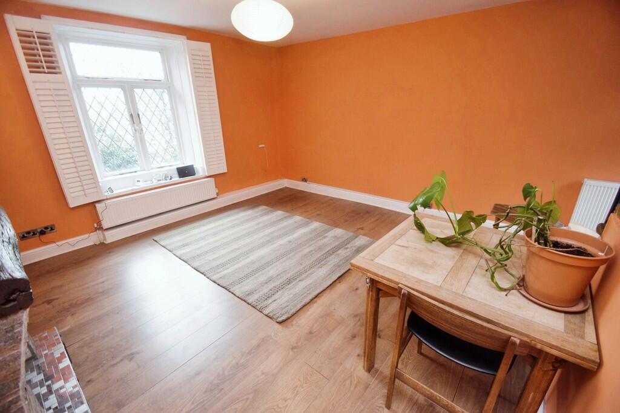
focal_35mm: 15
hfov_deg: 100.4
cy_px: 206
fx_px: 258
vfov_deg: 77.3
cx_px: 310
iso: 1400
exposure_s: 1/60
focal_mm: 10
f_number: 3.5
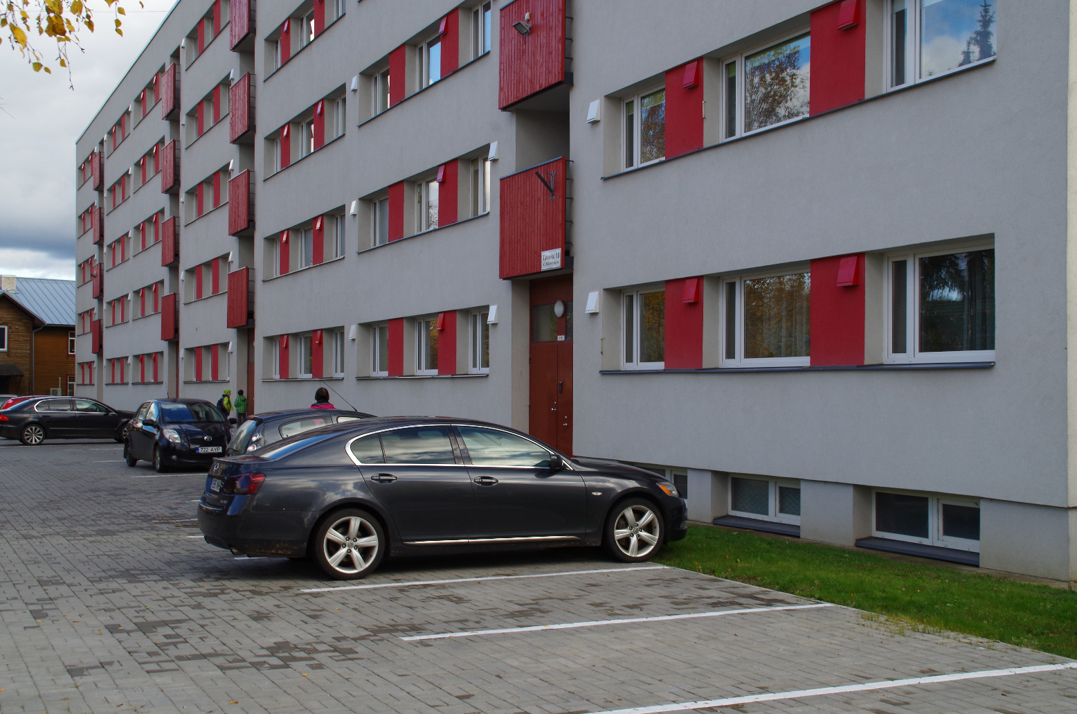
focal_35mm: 44
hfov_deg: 44.6
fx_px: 1314
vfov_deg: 30.4
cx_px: 545
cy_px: 351
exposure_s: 1/100
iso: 250
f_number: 11
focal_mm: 28
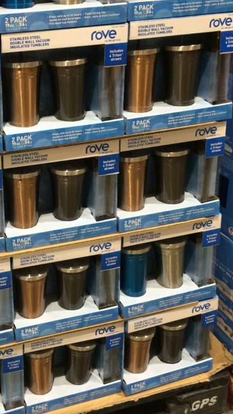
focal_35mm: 49
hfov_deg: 23.6
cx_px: 12
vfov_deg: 41.8
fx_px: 538
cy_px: 154
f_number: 2.2
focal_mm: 4.15
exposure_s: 1/30
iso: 160
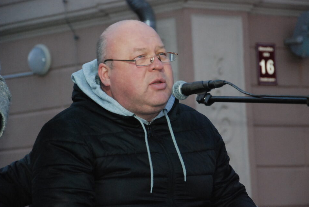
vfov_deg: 8.2
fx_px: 1448
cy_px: 102
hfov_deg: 12.2
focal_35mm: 169
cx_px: 162
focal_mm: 105
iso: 1600
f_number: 5.6
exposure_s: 1/80
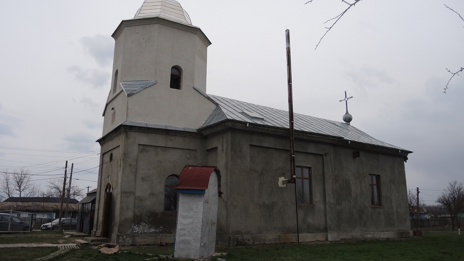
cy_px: 108
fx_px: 381
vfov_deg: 37.7
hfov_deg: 62.6
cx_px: 229
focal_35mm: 31
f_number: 2.2
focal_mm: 6
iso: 80
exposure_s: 1/1600
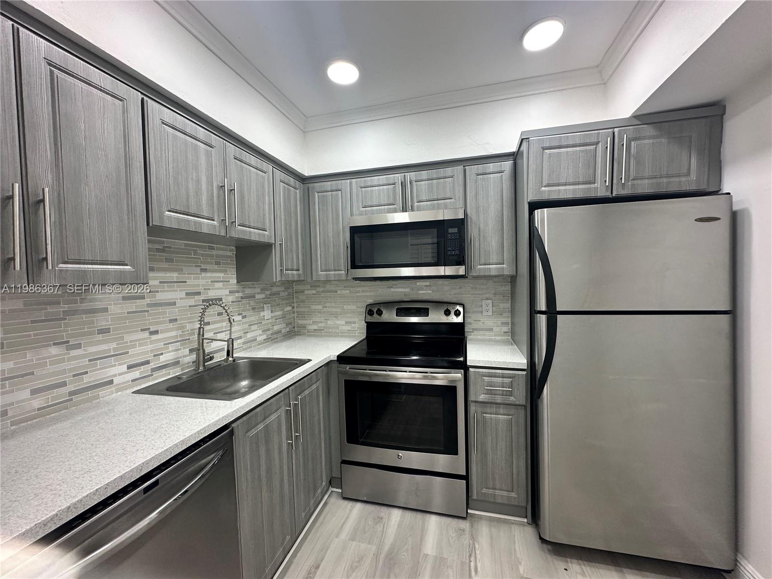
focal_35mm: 14
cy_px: 290
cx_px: 386
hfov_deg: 102.1
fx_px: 312
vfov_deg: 85.7
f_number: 2.2
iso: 200
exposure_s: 1/120
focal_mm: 2.22
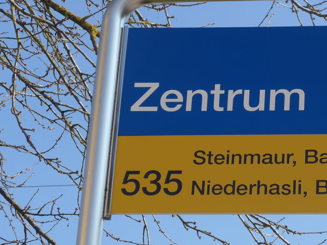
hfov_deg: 13.0
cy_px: 125
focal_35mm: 151
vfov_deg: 9.8
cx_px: 253
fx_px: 1426
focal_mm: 19.2
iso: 80
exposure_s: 1/400
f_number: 4.7
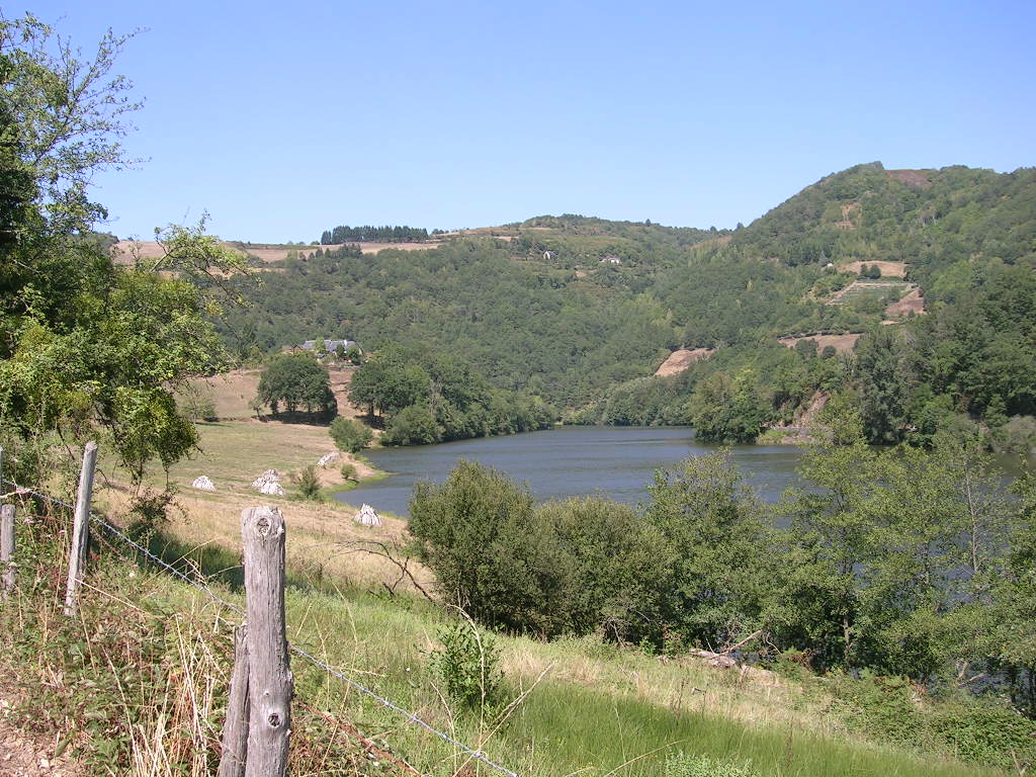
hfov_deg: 52.6
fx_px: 1047
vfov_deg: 40.7
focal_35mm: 35
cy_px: 388
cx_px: 518
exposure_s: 1/249
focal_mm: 5.4
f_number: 4.8
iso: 50
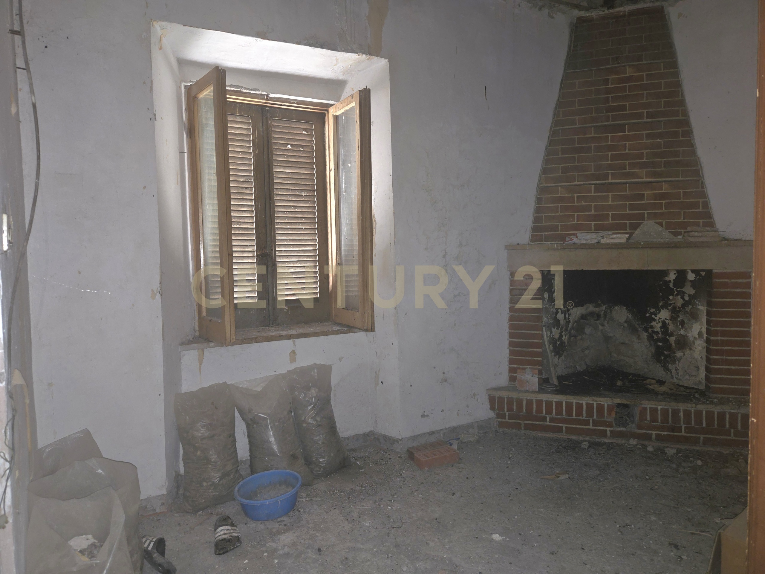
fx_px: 508
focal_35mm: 23
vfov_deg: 58.9
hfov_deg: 73.9
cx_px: 382
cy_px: 287
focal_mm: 5.4
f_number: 1.8
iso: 125
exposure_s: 1/13
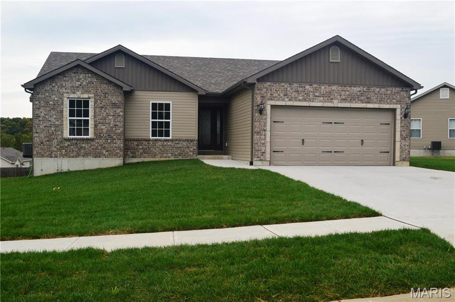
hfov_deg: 53.2
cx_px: 228
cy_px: 151
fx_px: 454
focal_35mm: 36
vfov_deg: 36.8
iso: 400
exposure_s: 1/400
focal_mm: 24
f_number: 11
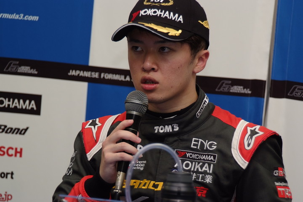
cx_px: 152
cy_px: 101
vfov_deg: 7.6
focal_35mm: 180
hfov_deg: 11.4
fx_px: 1515
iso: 400
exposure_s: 1/125
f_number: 5.6
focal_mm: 120
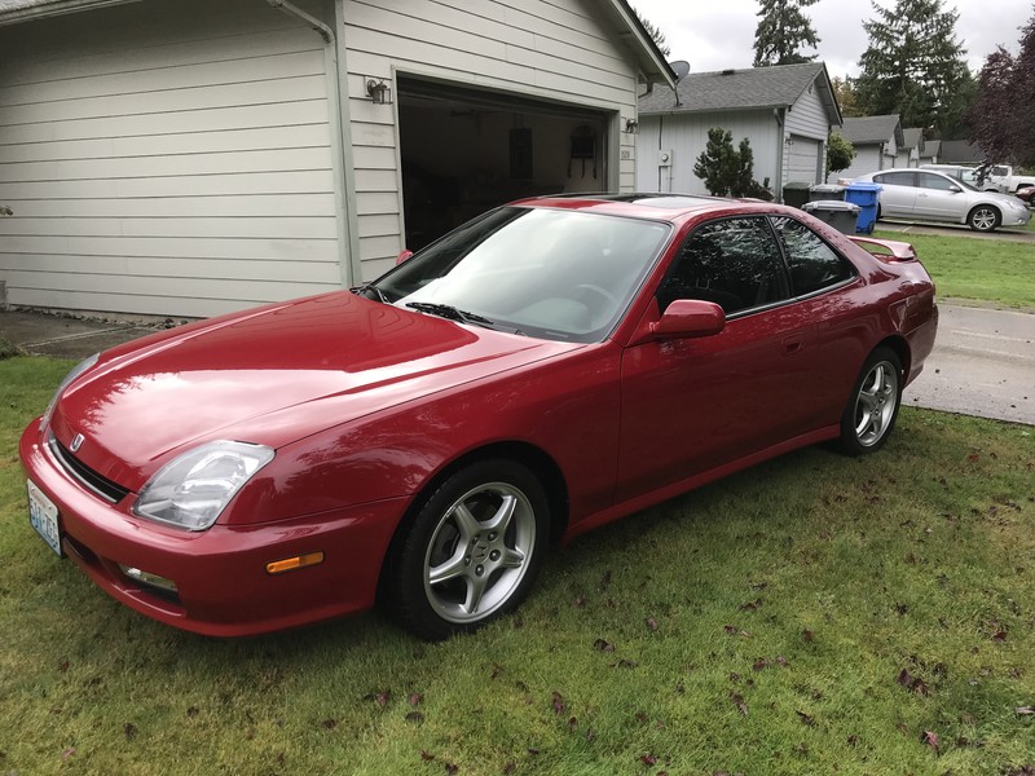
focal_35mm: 28
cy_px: 388
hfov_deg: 63.4
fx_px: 837
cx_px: 518
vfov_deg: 49.7
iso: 20
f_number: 1.8
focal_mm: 3.99
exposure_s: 1/486
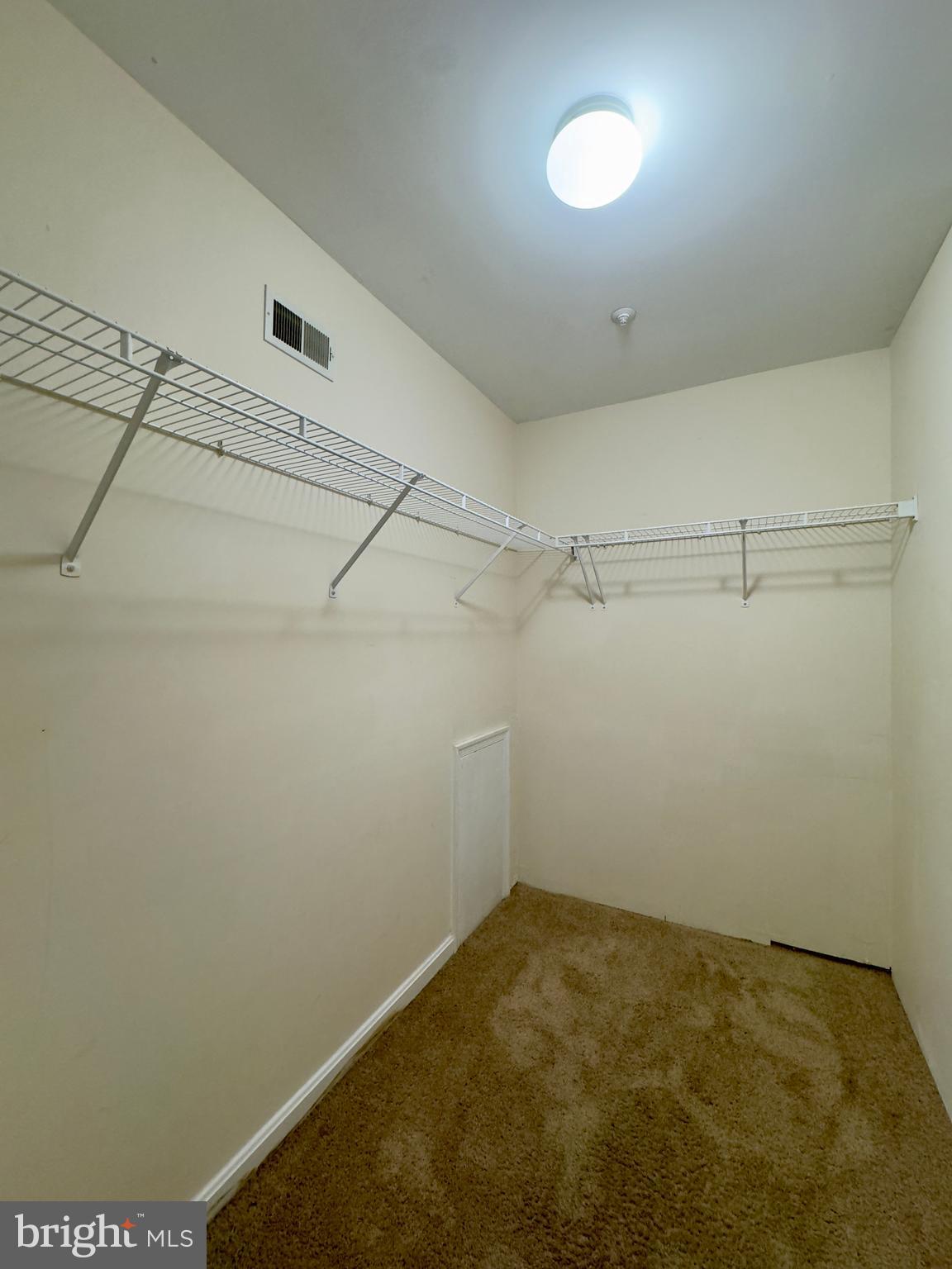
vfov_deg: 102.1
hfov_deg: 85.7
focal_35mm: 14
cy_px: 634
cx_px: 476
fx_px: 513
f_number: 2.2
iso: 320
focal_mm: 2.22
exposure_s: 1/120
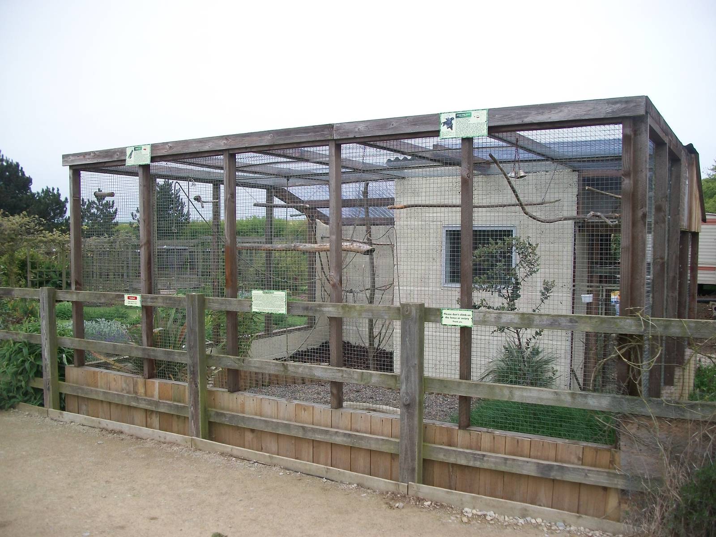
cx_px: 358
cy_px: 268
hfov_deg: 56.8
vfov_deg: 44.2
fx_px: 662
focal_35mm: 32
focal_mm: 5.7
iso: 80
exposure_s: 1/320
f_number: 2.9
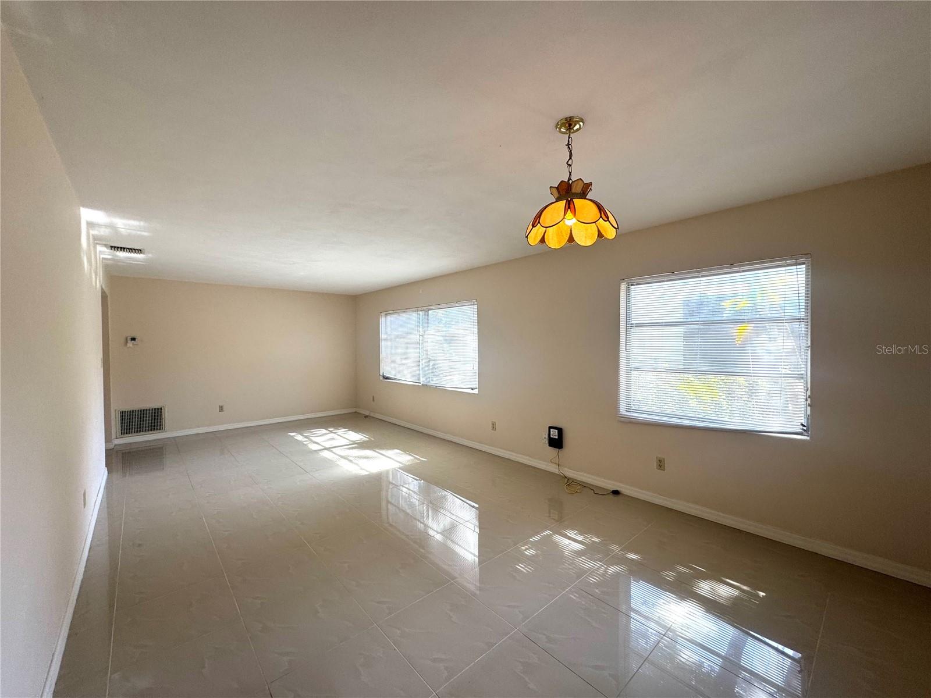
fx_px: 377
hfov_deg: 102.1
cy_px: 349
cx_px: 466
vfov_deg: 85.7
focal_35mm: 14
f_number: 2.2
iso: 100
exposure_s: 1/120
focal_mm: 2.22
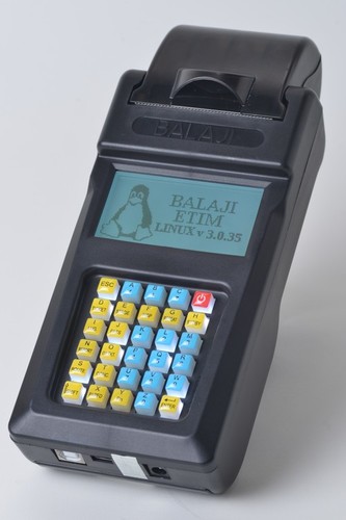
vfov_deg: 19.5
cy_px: 260
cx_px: 173
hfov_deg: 13.0
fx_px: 1515
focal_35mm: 105
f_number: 14
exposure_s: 1/1.6
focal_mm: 105
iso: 100
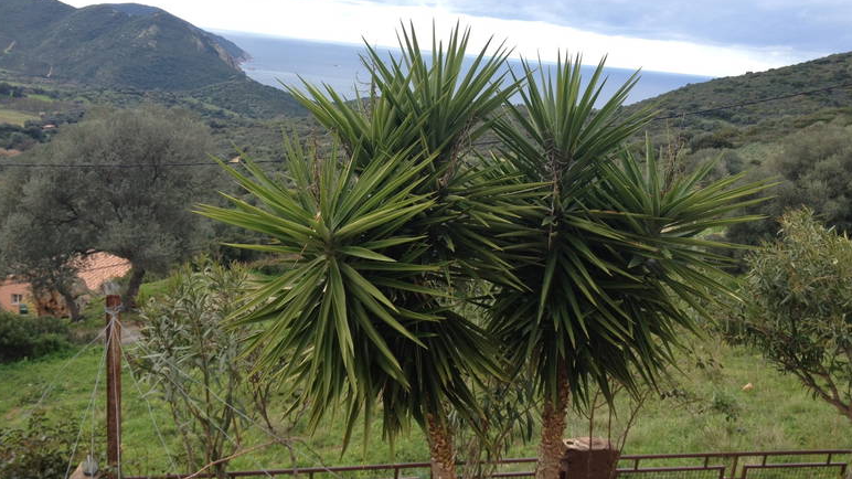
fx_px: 881
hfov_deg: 51.6
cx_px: 425
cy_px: 242
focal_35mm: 39
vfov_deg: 30.4
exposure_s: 1/428
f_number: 2.4
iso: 50
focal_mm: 4.28
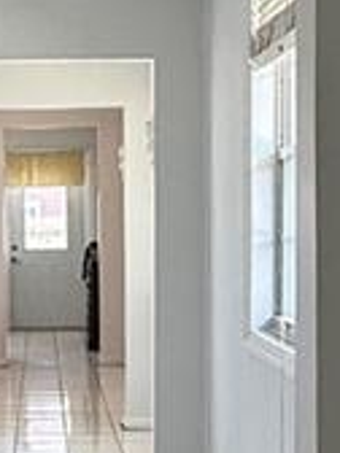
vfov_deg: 19.6
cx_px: 30
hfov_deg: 14.6
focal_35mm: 100
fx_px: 1310
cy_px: 294
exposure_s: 1/99
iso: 125
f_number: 2.2
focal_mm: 2.22
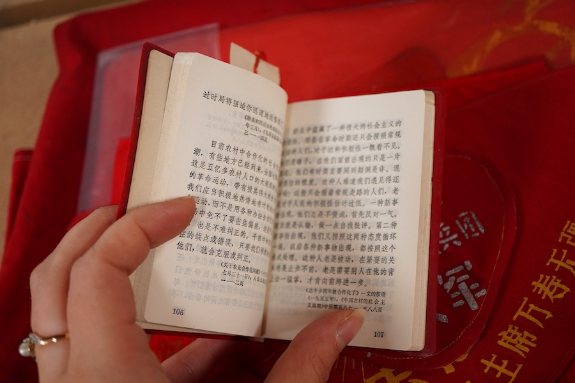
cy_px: 192
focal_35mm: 45
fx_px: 719
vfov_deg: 29.9
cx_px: 288
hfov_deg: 43.6
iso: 1250
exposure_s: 1/125
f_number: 5.6
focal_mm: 30
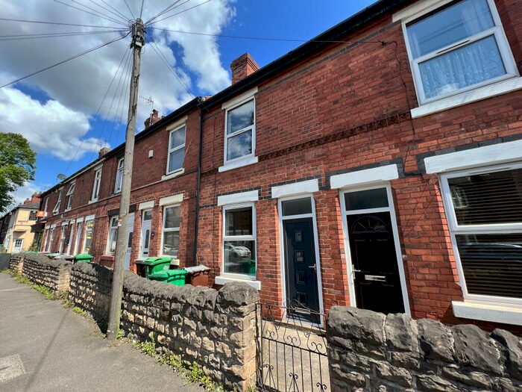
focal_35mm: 13
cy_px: 196
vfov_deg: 89.9
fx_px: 196
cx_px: 261
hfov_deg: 106.2
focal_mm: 1.57
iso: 32
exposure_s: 1/704
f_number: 1.8
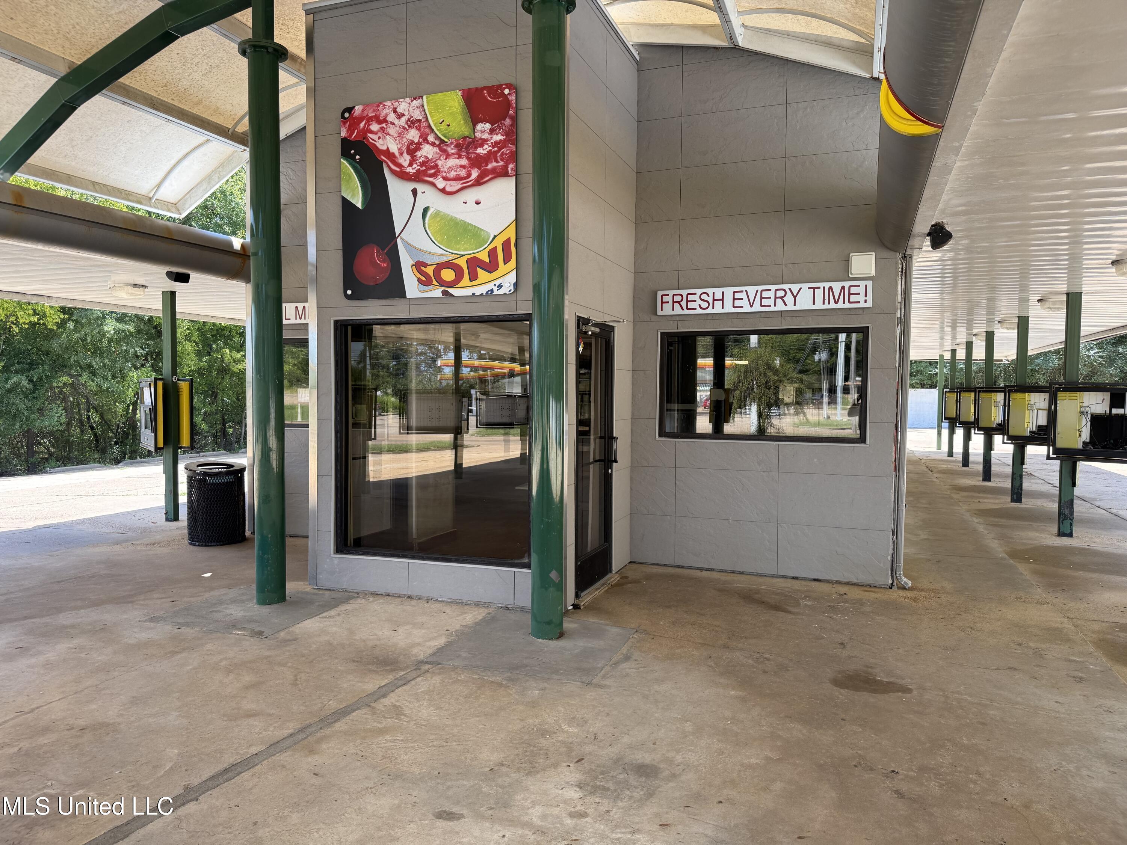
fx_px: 781
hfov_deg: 71.6
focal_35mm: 24
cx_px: 564
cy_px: 422
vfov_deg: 56.8
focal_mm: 6.76
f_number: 1.78
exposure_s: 1/524
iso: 100
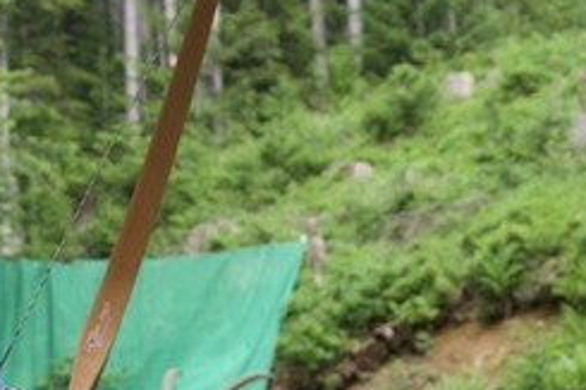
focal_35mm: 149
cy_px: 485
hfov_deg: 13.8
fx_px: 2424
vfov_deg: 9.1
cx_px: 392
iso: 400
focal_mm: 38
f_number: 6.3
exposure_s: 1/125
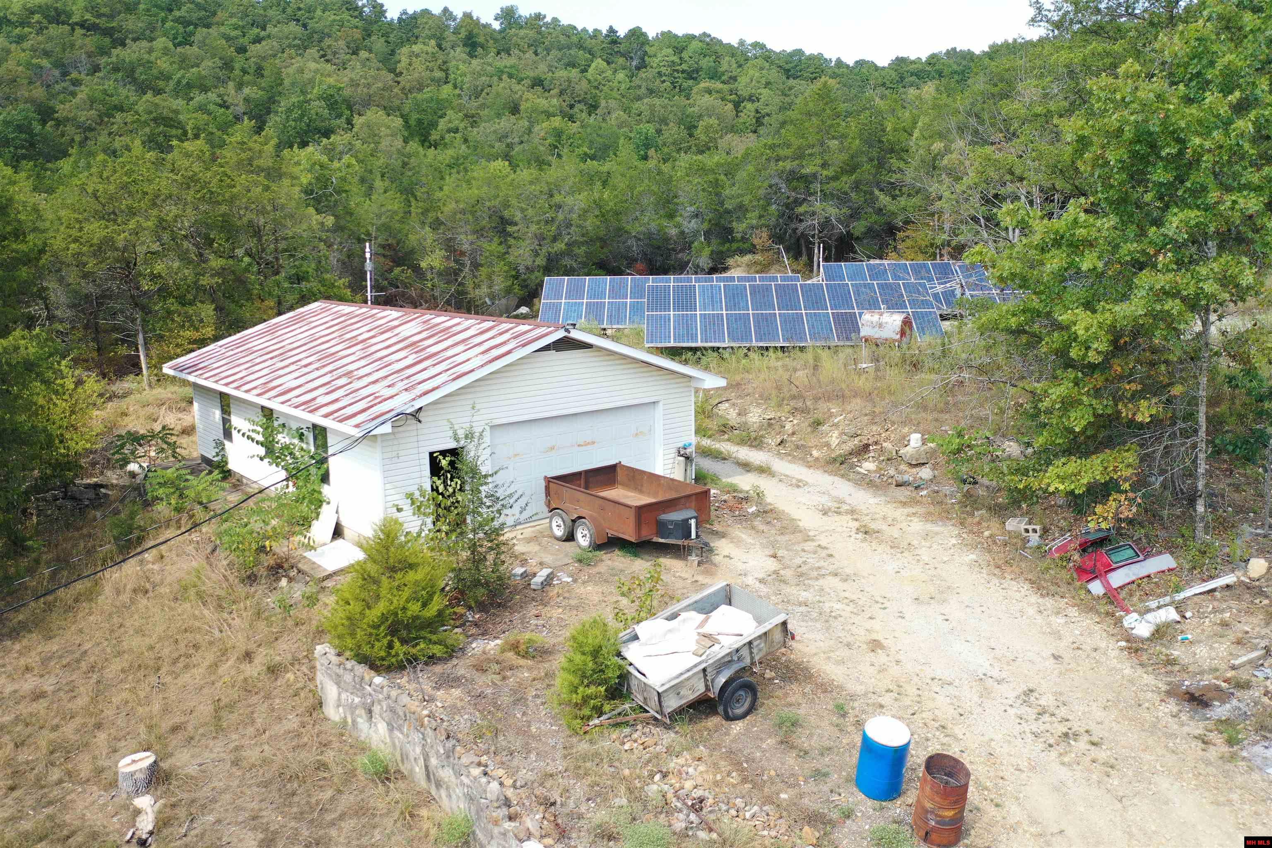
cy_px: 424
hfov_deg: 65.5
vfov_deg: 46.4
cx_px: 636
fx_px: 989
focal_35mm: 28
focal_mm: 10.26
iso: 160
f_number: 2.8
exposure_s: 1/30
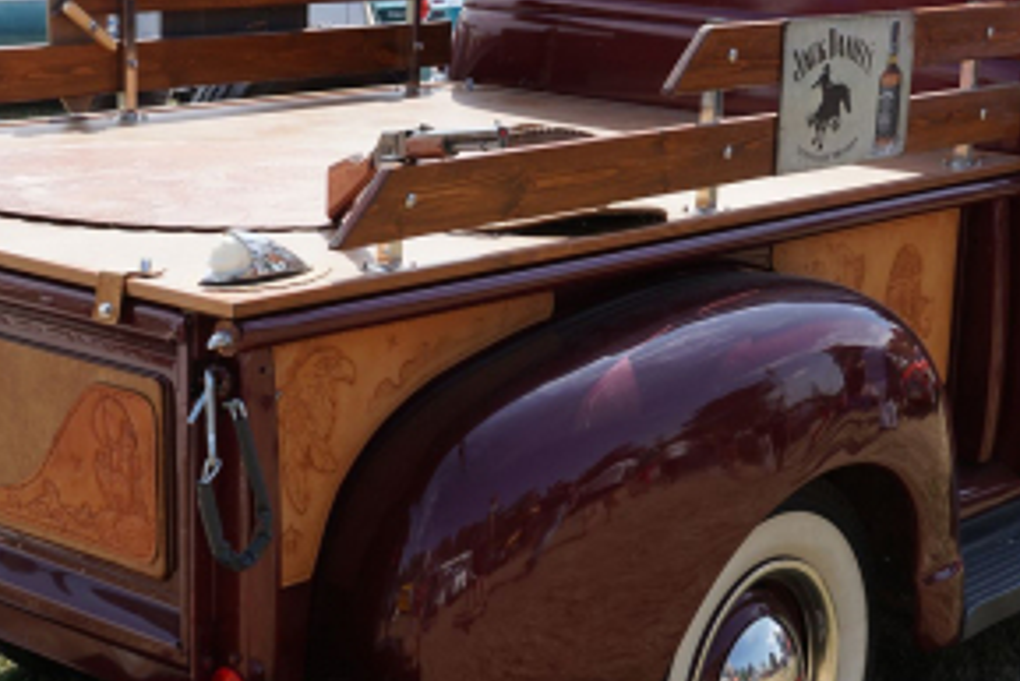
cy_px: 466
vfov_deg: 16.8
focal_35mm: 81
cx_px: 575
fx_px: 2296
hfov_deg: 25.0
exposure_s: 1/160
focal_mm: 26
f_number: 6.3
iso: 100
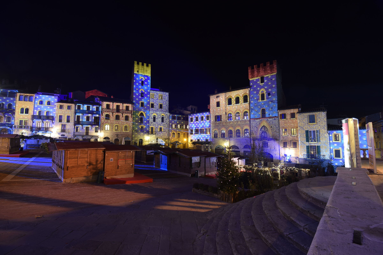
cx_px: 192
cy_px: 128
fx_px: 160
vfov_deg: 77.3
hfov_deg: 100.4
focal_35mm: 15
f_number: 8
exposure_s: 10
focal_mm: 10
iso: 100
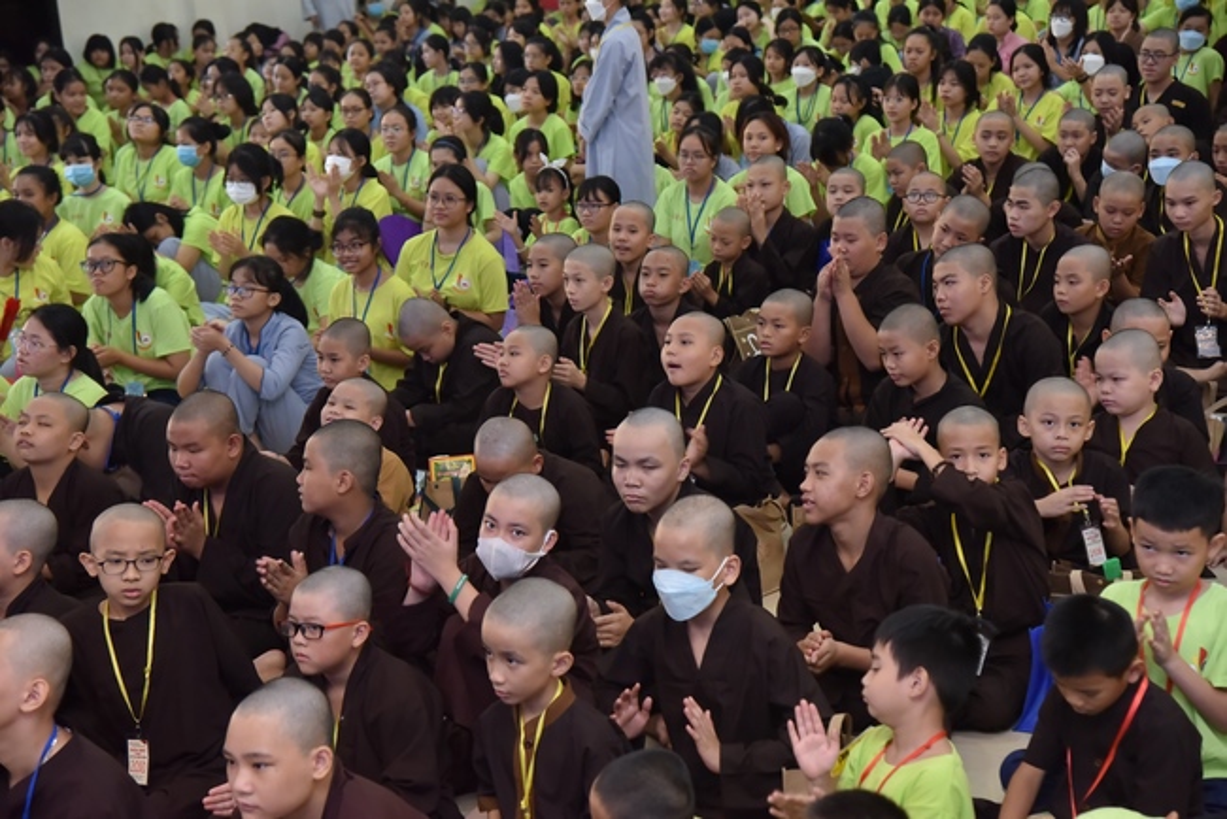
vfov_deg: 19.5
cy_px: 410
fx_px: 2387
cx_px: 614
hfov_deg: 28.8
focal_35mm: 70
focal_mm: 70
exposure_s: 1/125
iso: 2000
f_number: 5
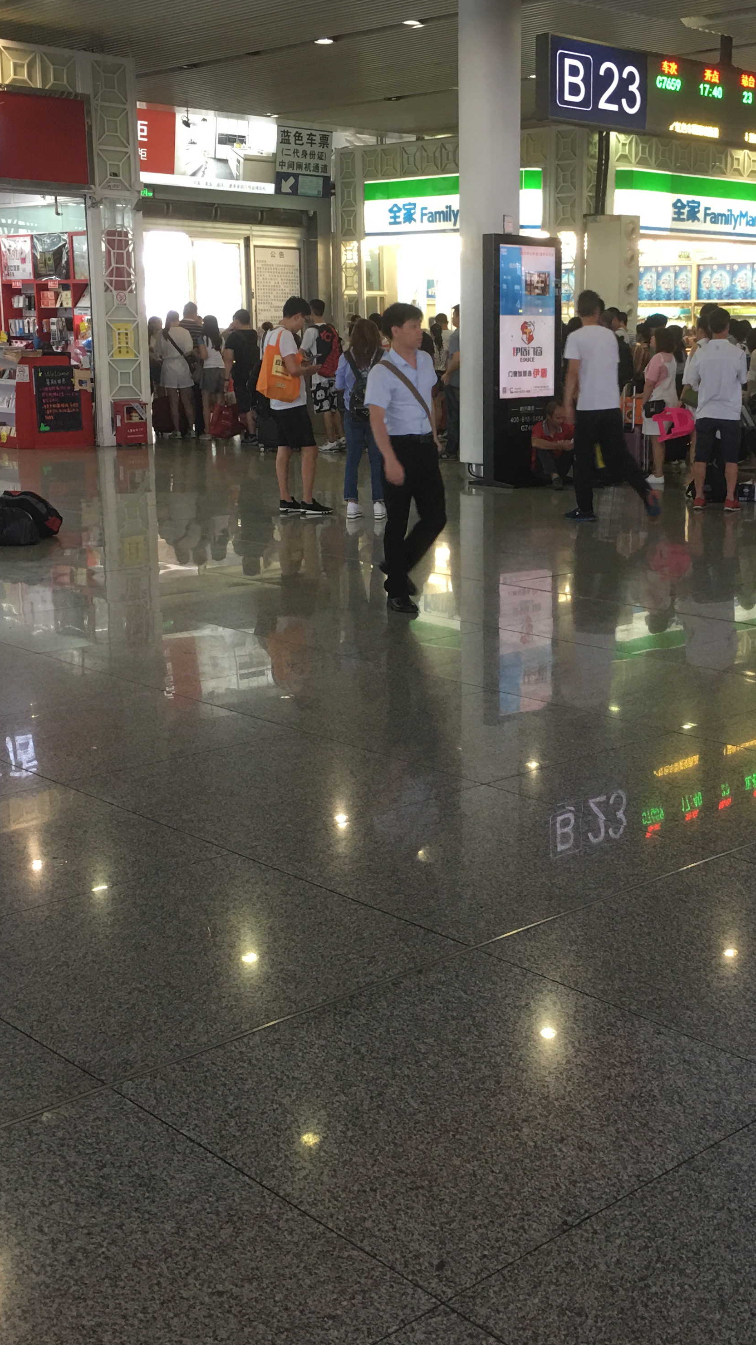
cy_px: 665
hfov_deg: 27.4
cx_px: 540
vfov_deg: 47.4
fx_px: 1533
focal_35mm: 43
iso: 40
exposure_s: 1/17
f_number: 2.2
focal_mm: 4.15
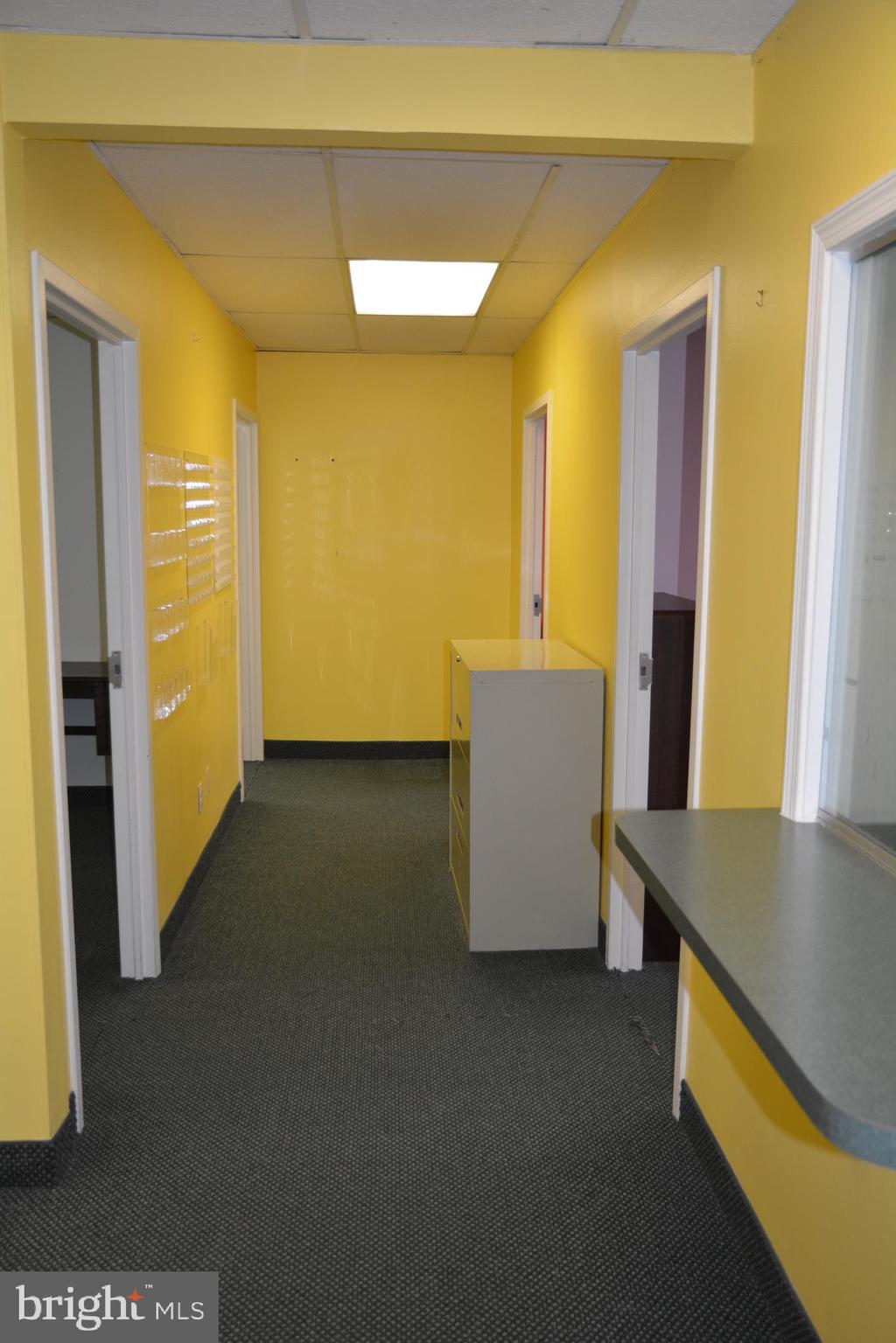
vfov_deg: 61.9
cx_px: 448
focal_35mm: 30
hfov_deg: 43.6
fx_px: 1120
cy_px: 672
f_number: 3.8
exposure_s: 1/80
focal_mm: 20
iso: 400
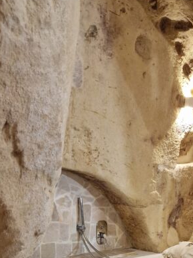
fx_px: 453
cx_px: 136
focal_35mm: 61
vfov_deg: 29.6
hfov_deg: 23.9
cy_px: 258
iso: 640
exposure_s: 1/50
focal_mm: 6.4
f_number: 1.8
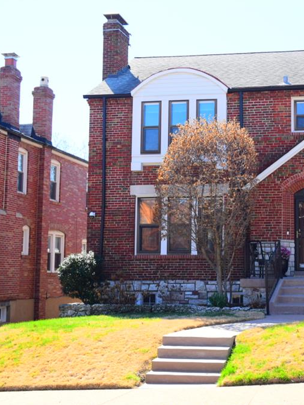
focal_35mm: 57
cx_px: 255
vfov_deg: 33.8
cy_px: 203
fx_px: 667
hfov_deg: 25.1
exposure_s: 1/200
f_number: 8
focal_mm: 26
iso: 100
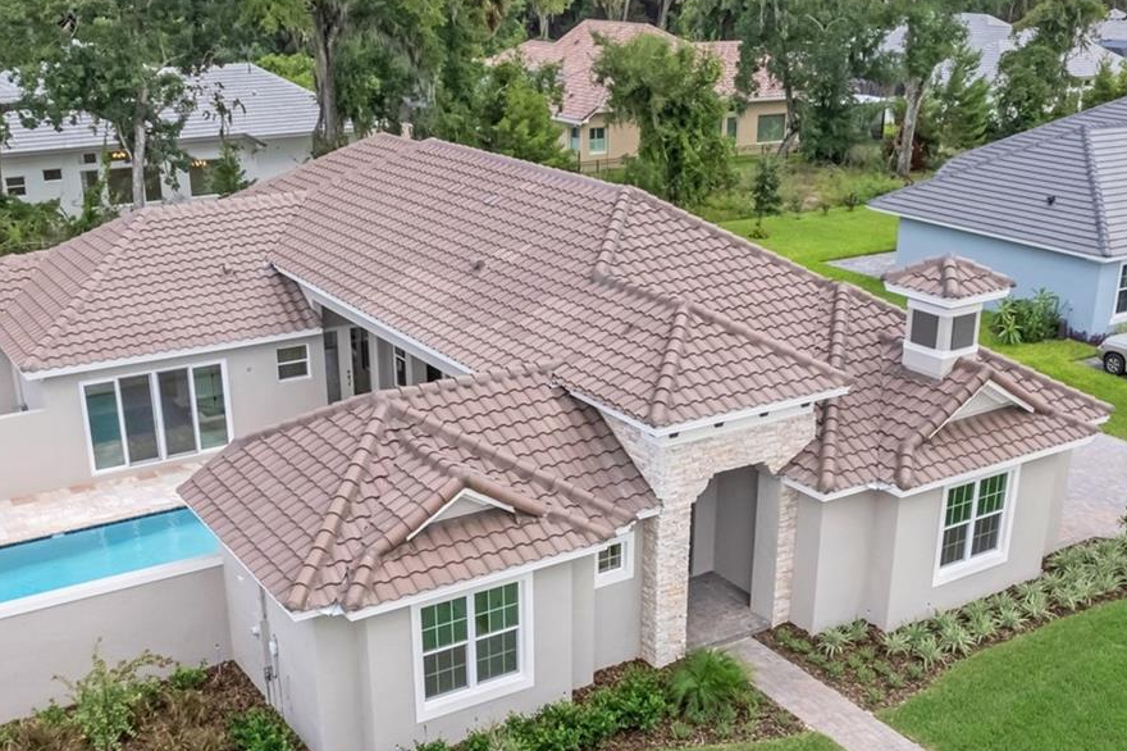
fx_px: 1252
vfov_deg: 33.2
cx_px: 562
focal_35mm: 40
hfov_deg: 48.5
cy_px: 483
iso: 120
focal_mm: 8.38
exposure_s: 1/30
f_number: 2.8
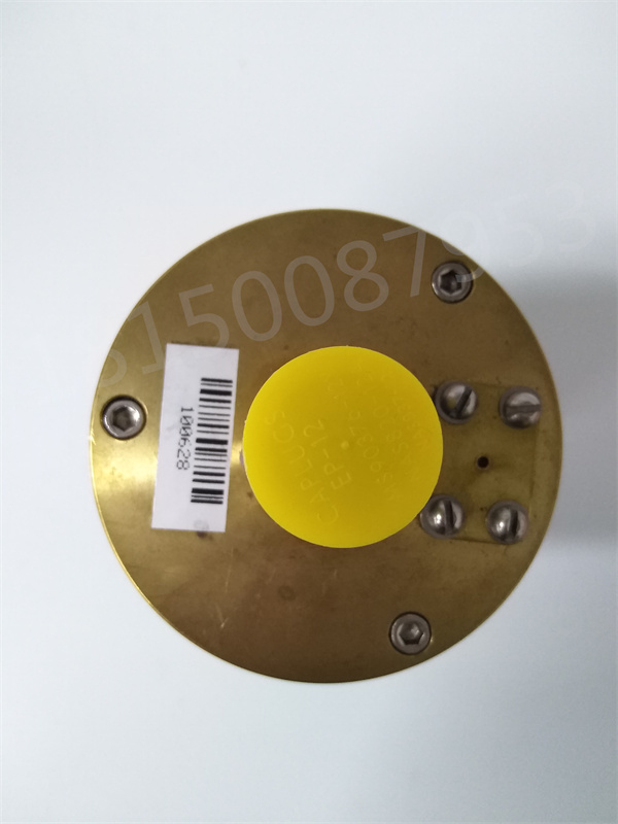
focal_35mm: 26
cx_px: 309
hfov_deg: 53.1
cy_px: 412
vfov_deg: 67.3
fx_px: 619
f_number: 1.8
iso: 354
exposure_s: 1/33.3
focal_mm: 3.63
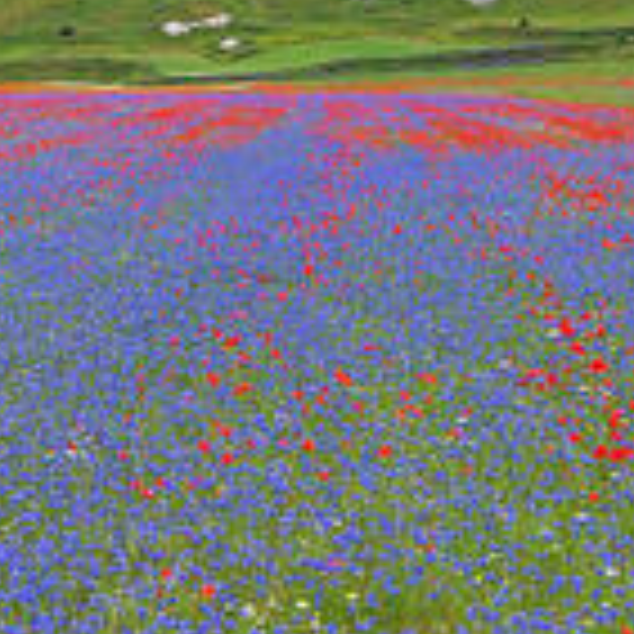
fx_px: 2093
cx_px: 22
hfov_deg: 16.9
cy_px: 146
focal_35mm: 101
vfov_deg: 17.1
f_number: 6.3
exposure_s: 1/1000
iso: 640
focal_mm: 28
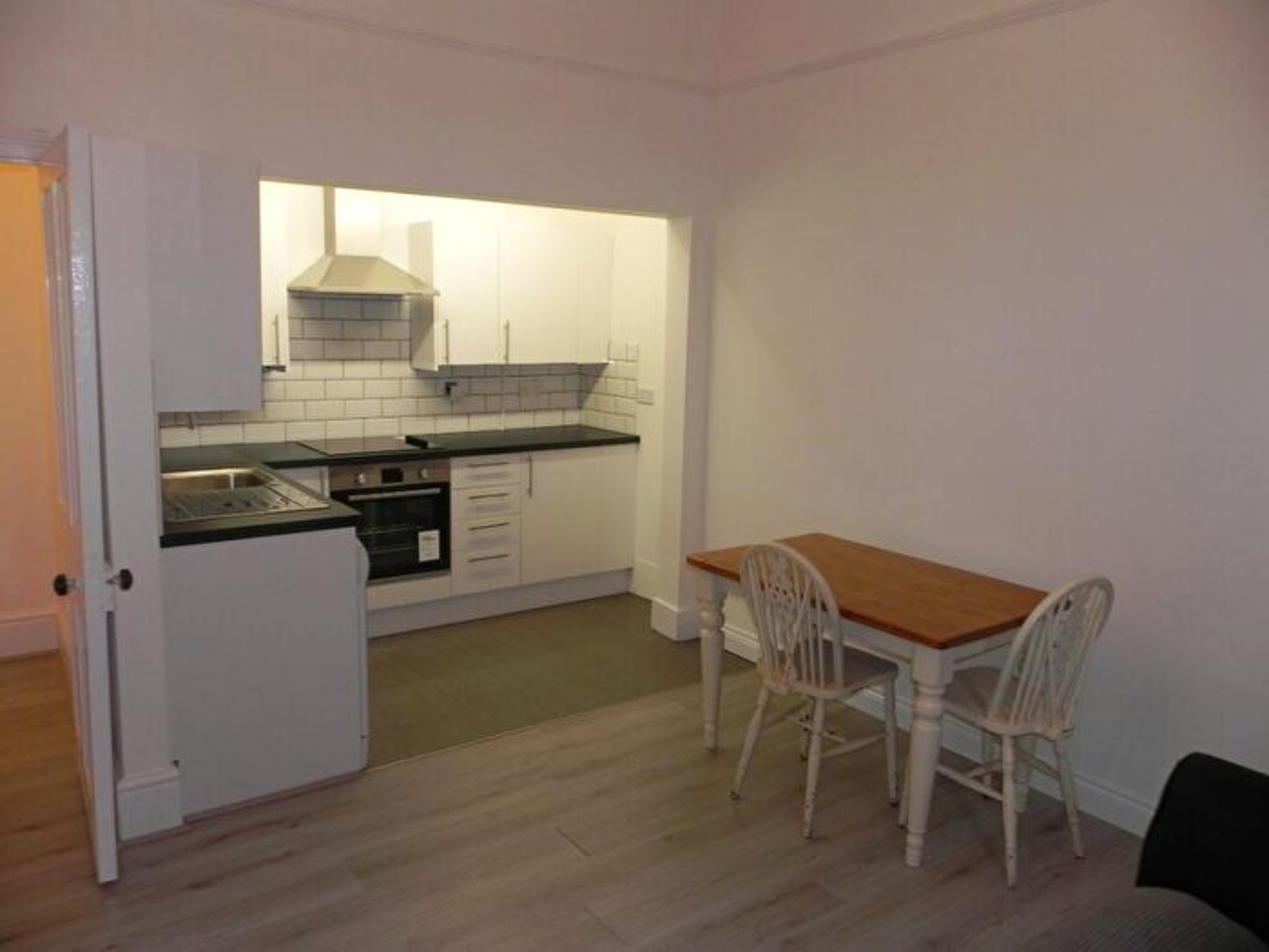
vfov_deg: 53.1
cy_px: 476
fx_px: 953
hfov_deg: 67.3
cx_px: 634
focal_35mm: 26
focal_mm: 4.6
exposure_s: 1/47
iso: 160
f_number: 2.8
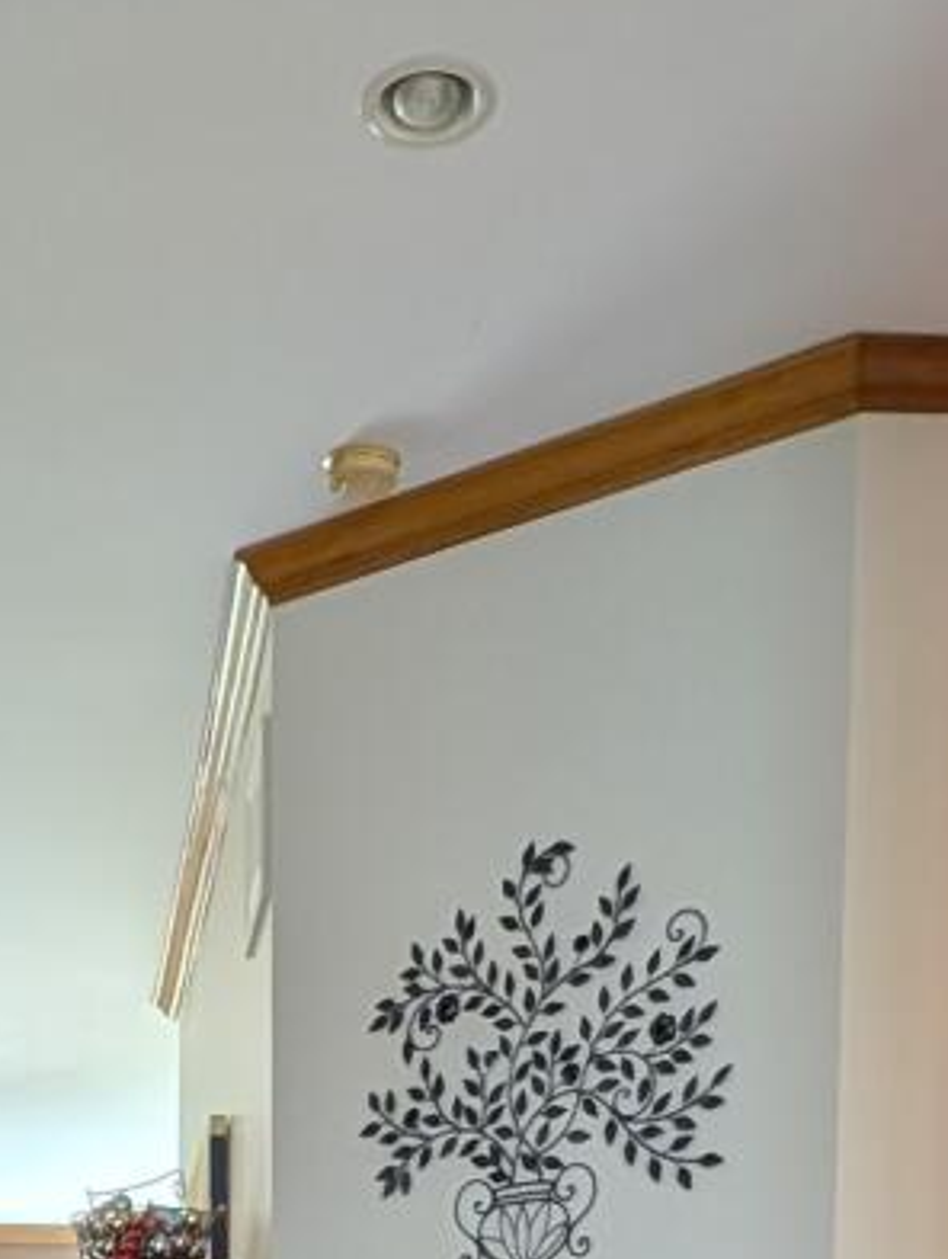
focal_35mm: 61
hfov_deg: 23.6
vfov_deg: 25.0
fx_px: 2221
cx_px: 130
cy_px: 1832
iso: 47
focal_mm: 2.23
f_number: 1.95
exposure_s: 1/30
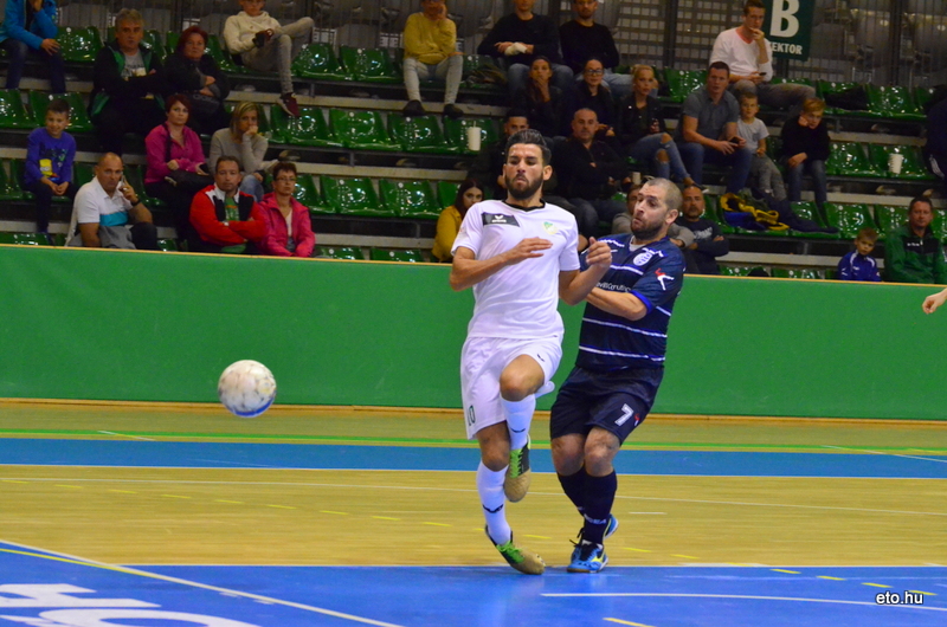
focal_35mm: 168
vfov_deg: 8.1
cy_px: 314
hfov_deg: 12.3
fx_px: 4411
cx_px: 474
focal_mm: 112
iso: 6400
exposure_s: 1/400
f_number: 5.6
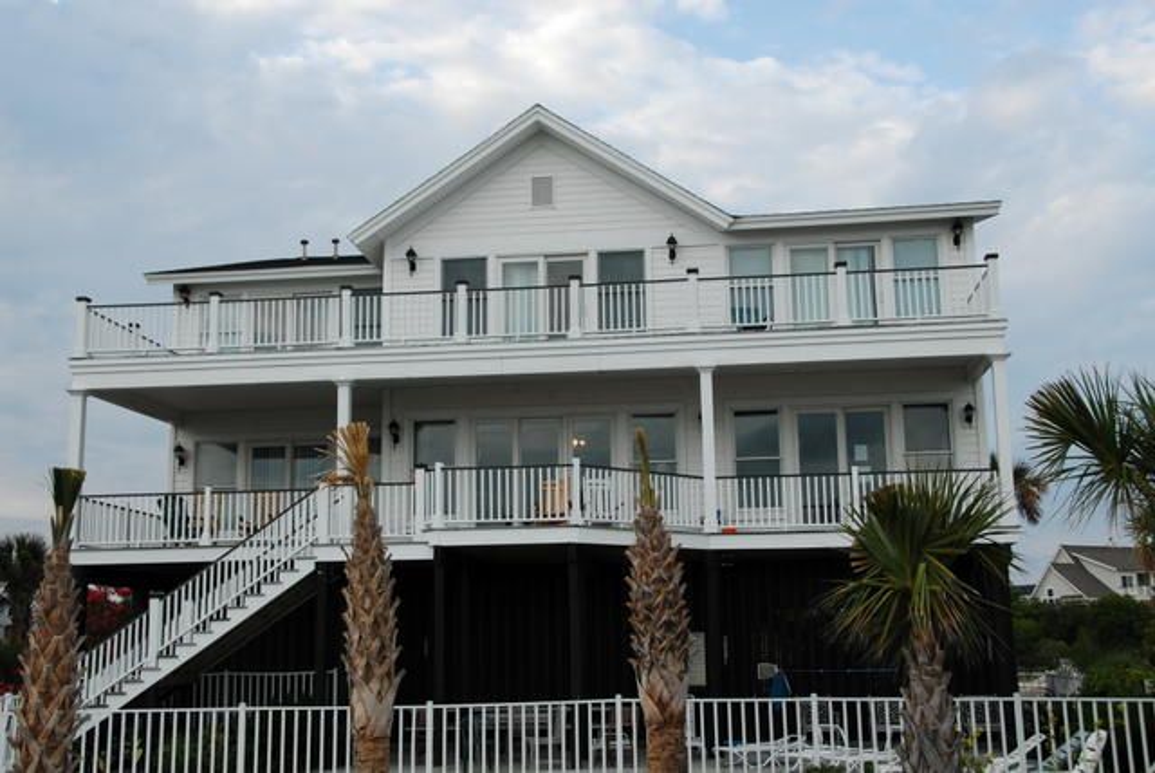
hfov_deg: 47.9
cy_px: 386
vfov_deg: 33.1
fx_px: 1301
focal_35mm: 40
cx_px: 578
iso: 200
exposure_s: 1/160
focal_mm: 27
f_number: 6.3
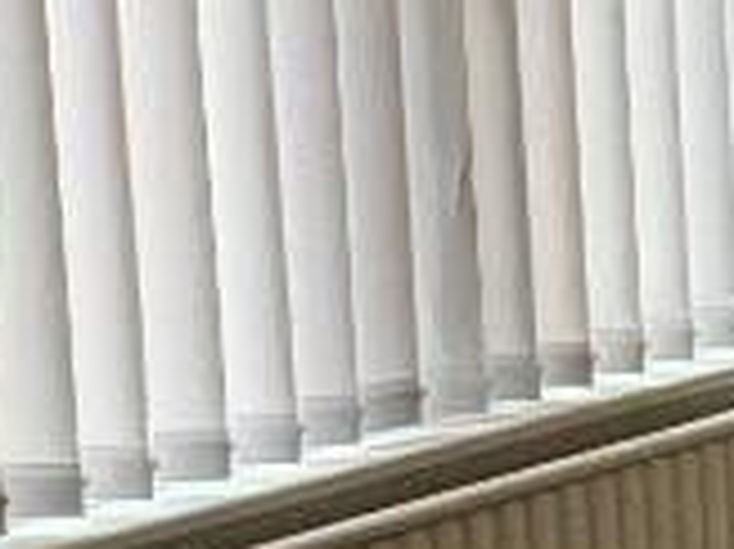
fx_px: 1865
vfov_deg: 16.3
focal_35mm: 88
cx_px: 1126
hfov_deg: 19.3
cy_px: -36
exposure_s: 1/50
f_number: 2.2
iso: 250
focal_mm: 2.22
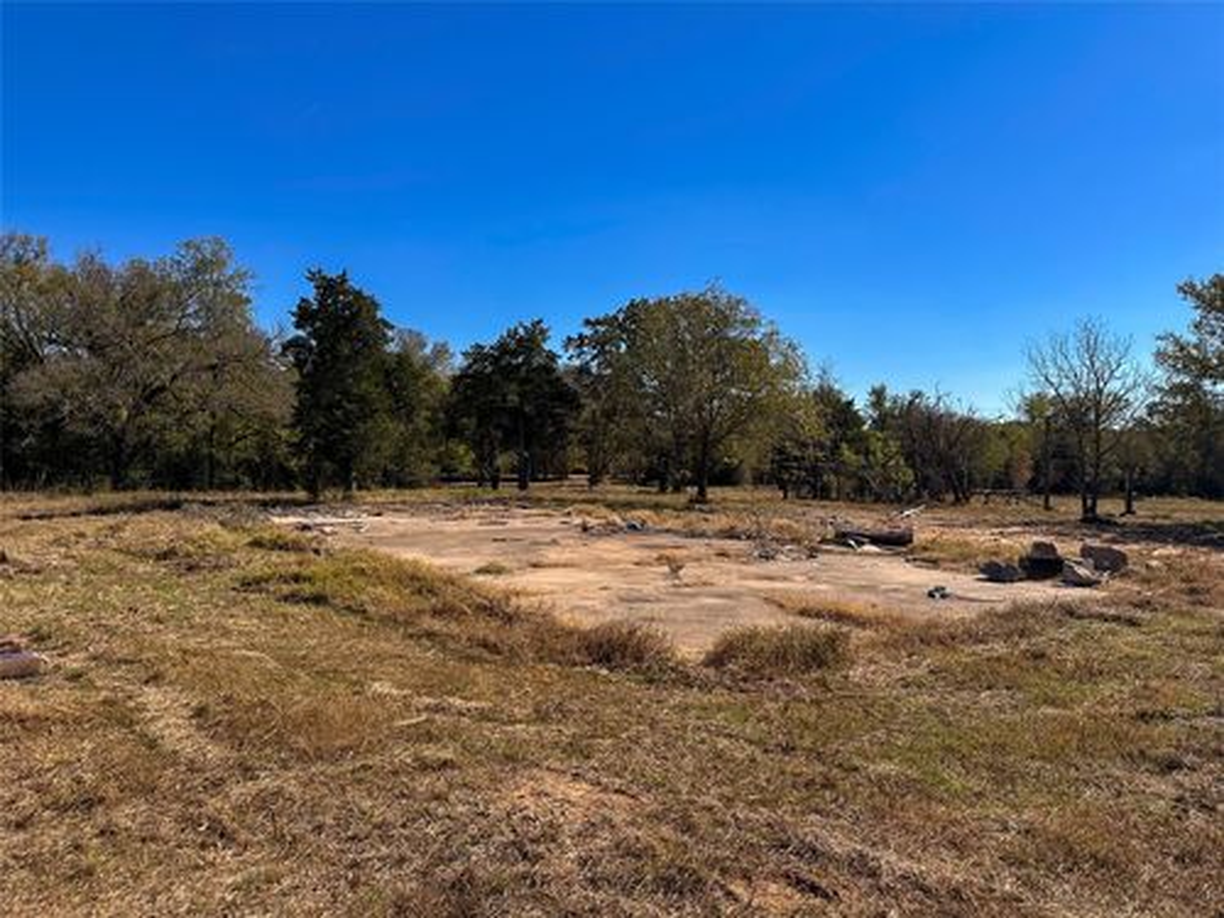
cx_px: 612
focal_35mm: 24
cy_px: 459
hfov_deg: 71.6
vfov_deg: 56.8
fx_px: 849
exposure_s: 1/5300
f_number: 1.8
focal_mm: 6.86
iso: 80
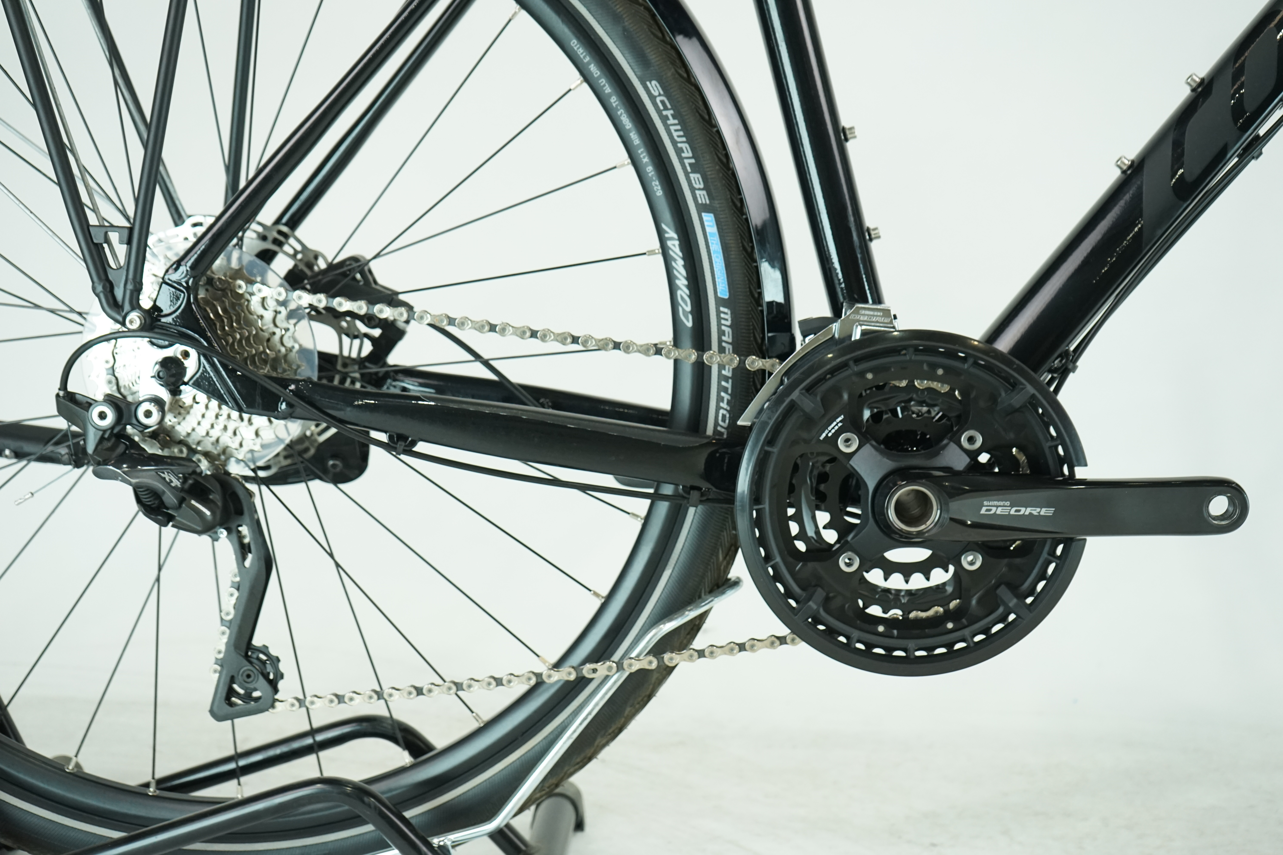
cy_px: 428
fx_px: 1568
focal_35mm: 44
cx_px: 642
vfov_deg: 30.5
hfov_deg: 44.5
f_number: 5.6
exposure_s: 1/200
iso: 1600
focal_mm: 44
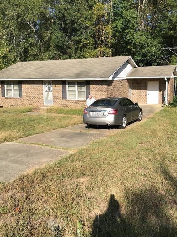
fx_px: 225
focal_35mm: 33
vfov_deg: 55.3
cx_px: 90
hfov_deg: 42.9
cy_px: 107
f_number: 1.8
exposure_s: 1/1808
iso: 20
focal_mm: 3.99
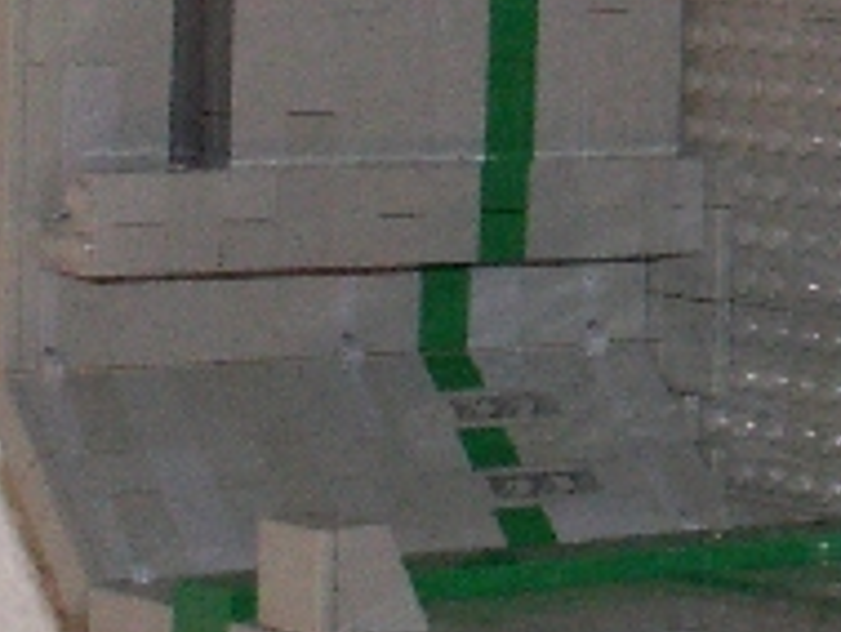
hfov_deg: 8.3
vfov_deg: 6.5
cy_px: -329
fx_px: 5518
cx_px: 1611
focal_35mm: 227
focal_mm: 6.94
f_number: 2.8
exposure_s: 1/40
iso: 160
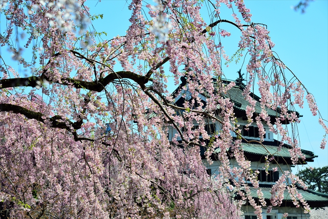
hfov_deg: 17.1
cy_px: 110
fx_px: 1094
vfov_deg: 11.4
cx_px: 164
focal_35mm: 120
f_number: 10
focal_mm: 120
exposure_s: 1/400
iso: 250
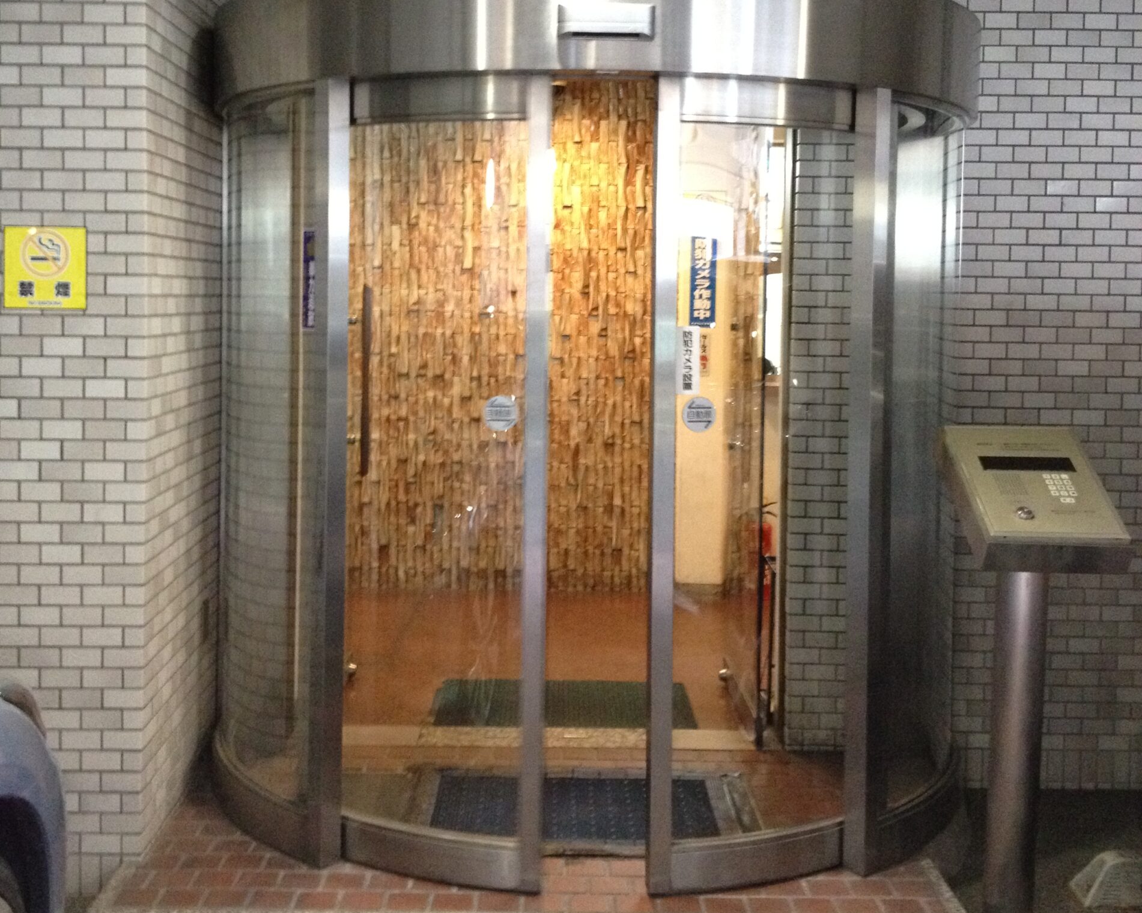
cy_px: 342
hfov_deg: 40.3
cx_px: 567
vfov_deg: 32.6
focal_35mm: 46
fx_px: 1555
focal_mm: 4.28
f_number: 2.4
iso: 400
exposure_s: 1/20
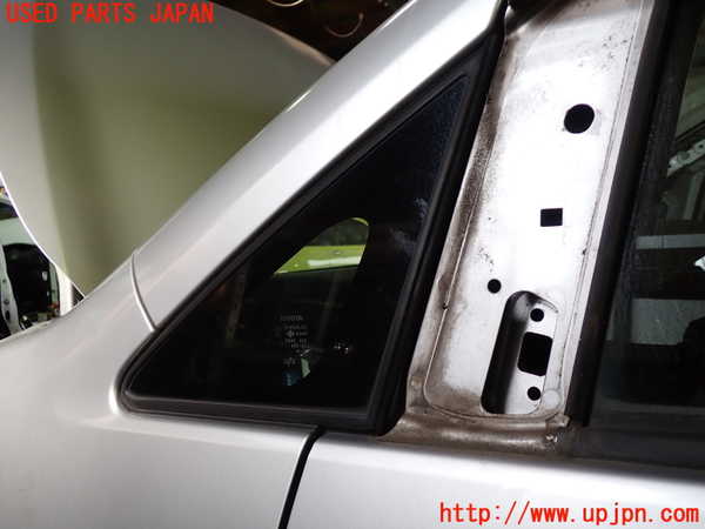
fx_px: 611
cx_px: 352
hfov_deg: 60.0
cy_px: 264
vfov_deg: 46.8
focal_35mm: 30
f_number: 2.3
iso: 125
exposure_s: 1/60
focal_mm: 5.4
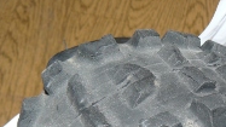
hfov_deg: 28.0
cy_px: 126
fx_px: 449
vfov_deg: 15.8
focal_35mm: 75
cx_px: 161
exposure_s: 1/30
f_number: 4
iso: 100
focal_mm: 6
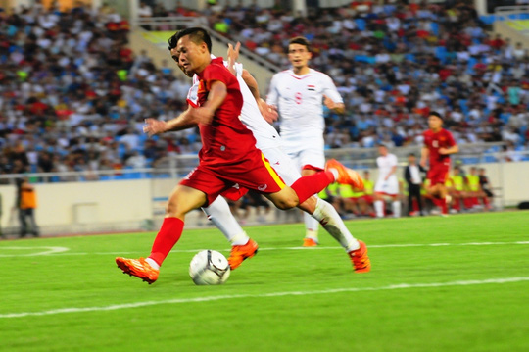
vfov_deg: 5.4
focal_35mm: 255
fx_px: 3744
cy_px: 176
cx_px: 264
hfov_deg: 8.1
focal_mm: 170
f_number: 4
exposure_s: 1/200
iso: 1600
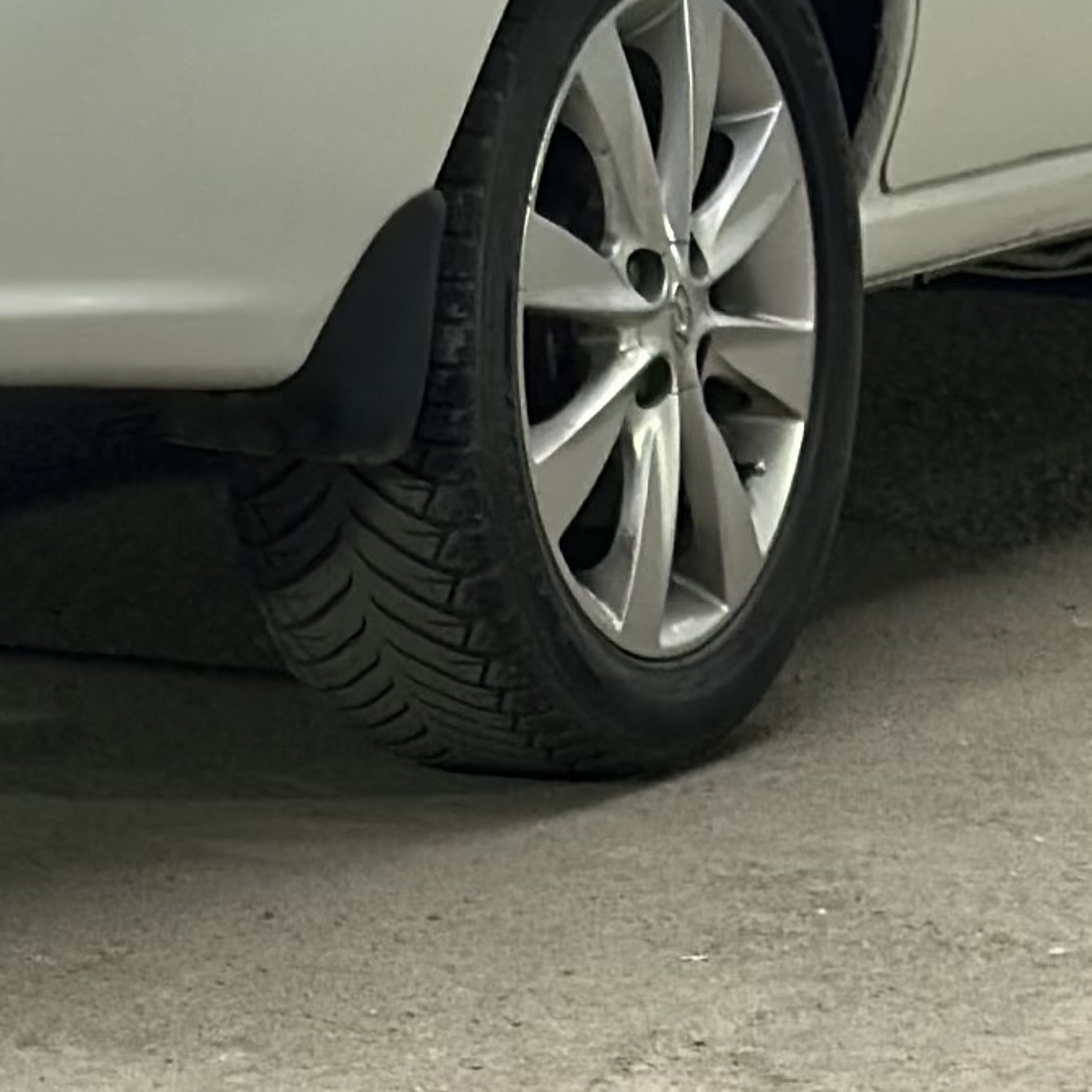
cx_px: -29
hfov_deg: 6.8
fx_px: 9101
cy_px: -283
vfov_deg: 6.8
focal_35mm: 255
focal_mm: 6.86
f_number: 1.78
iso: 64
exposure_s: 1/100
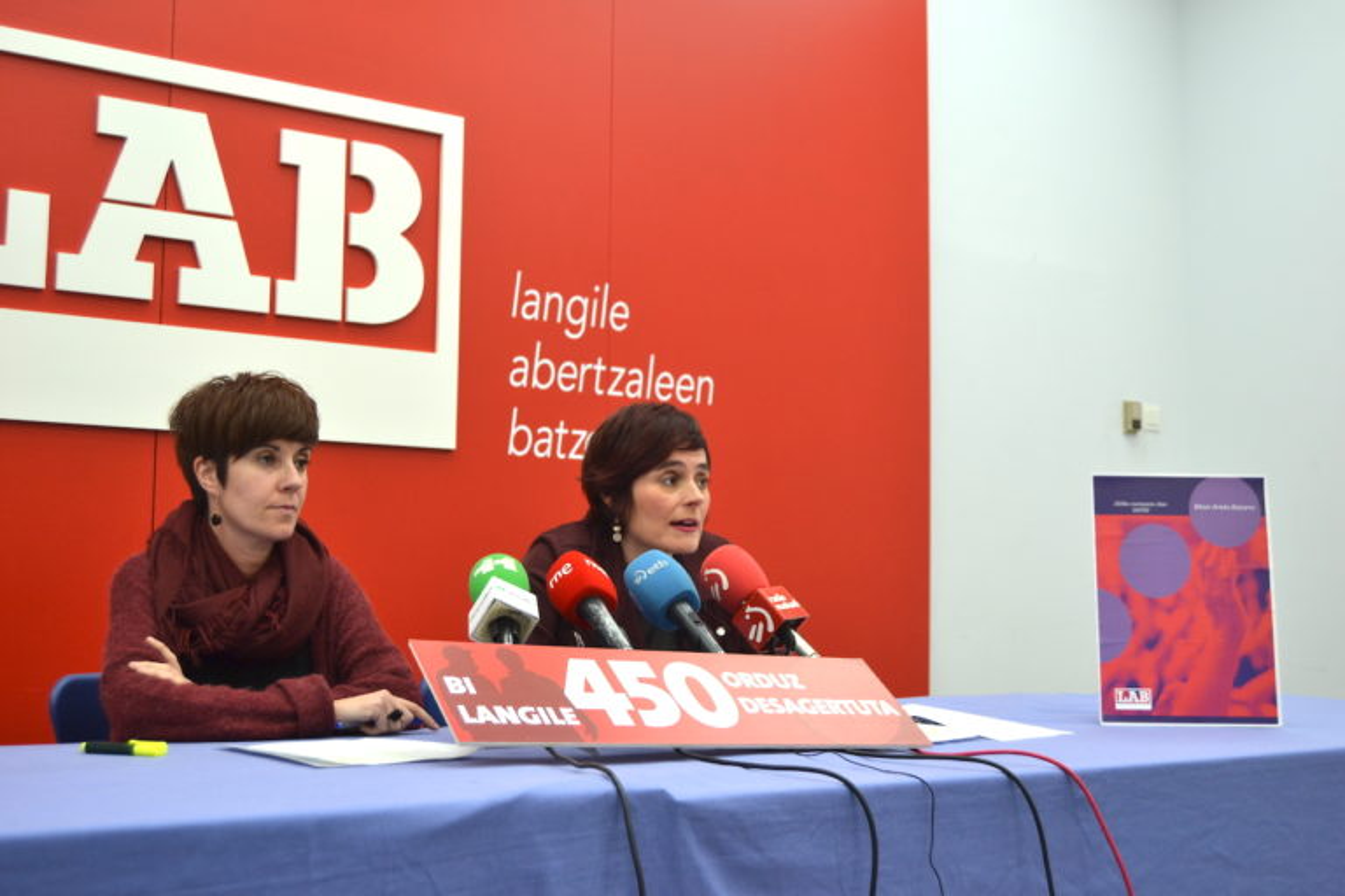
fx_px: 1569
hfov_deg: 46.4
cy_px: 448
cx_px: 672
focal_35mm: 42
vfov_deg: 31.9
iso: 500
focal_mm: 28
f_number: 4
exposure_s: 1/60
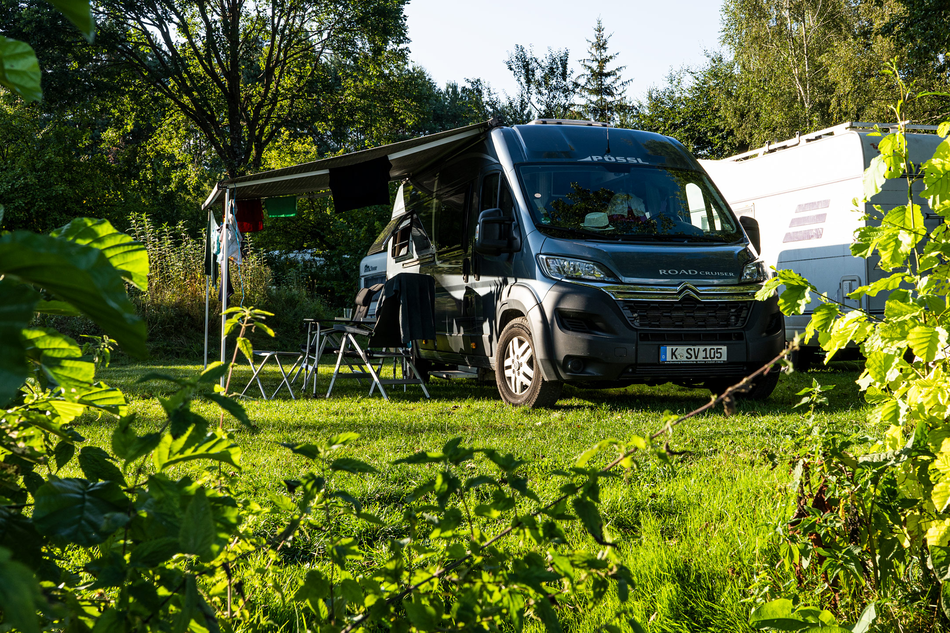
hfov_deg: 54.3
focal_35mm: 35
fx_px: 926
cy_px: 316
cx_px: 475
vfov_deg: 37.8
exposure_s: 1/100
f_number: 8
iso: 100
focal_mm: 23.4
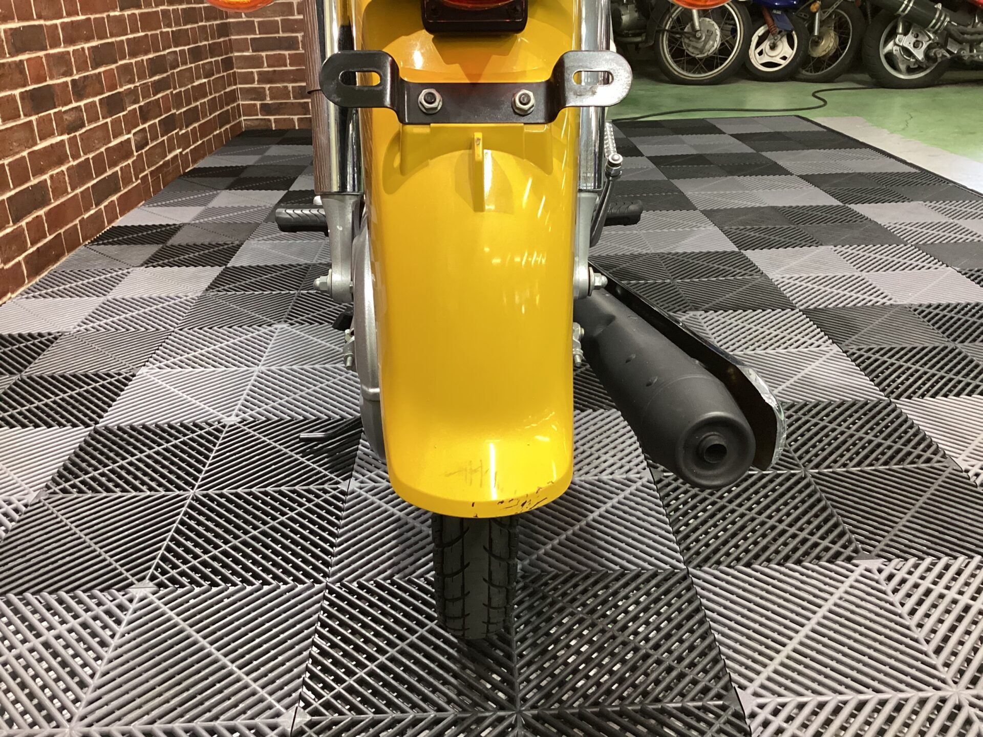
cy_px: 368
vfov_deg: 45.4
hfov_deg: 58.4
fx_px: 880
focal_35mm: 31
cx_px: 492
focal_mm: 3.3
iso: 320
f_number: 2.4
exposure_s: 1/50
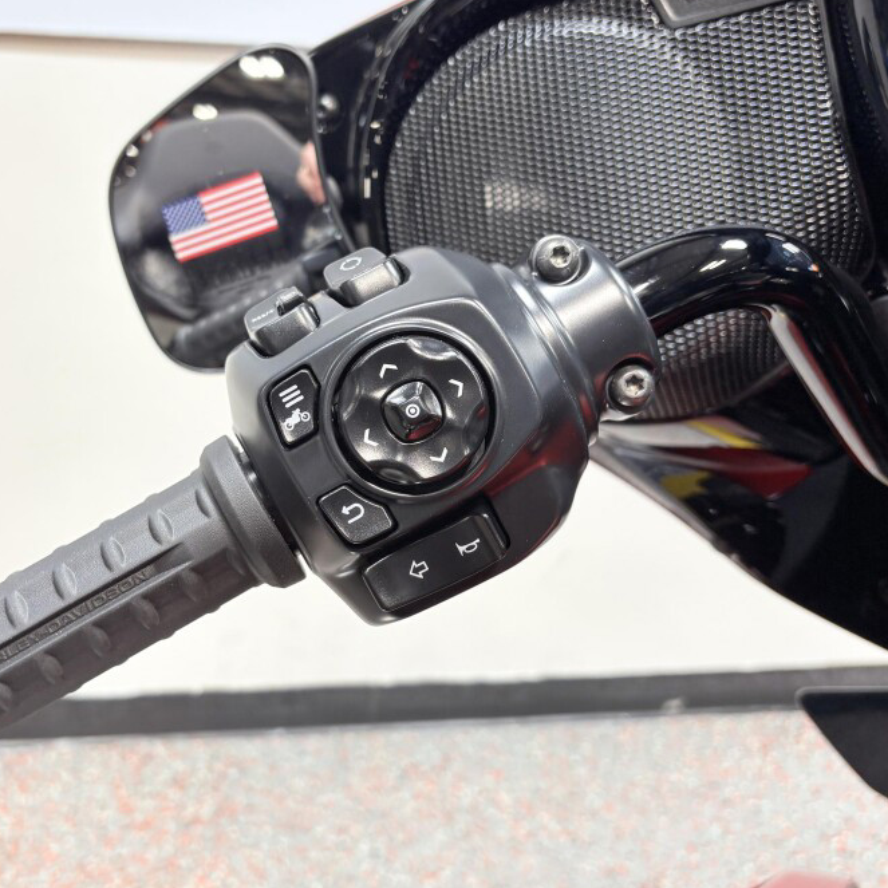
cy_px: 443
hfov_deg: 44.5
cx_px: 319
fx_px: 1074
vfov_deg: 44.9
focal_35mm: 37
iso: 50
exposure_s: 1/120
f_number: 1.6
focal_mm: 5.96
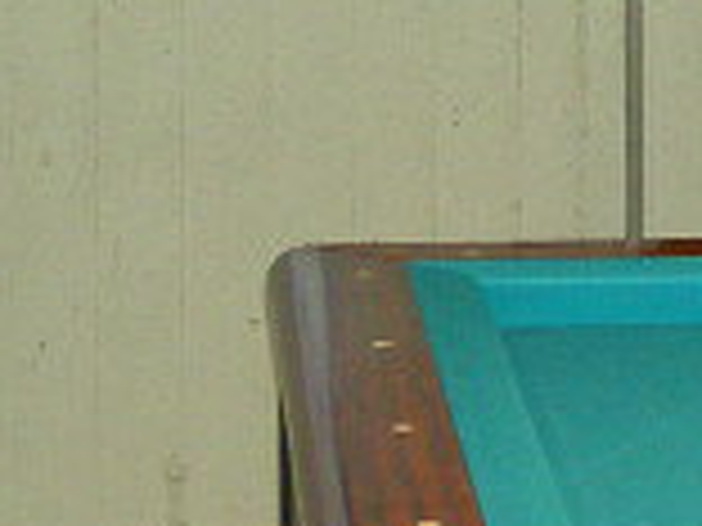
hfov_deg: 8.5
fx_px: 4583
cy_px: 126
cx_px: 1215
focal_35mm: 226
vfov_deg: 6.6
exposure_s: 1/68.5
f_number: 3.3
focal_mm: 11.3
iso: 100
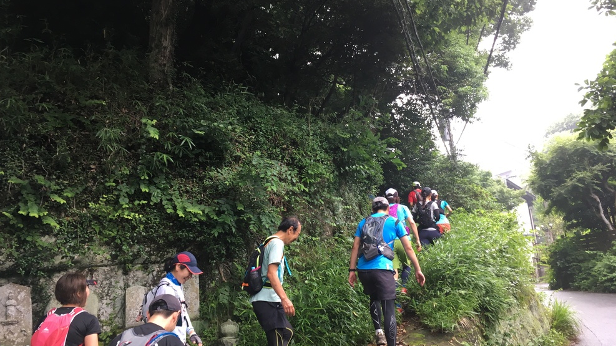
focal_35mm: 32
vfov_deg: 36.7
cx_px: 307
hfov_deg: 61.0
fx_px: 523
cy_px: 168
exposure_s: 1/30
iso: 25
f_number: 2.2
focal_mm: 4.15
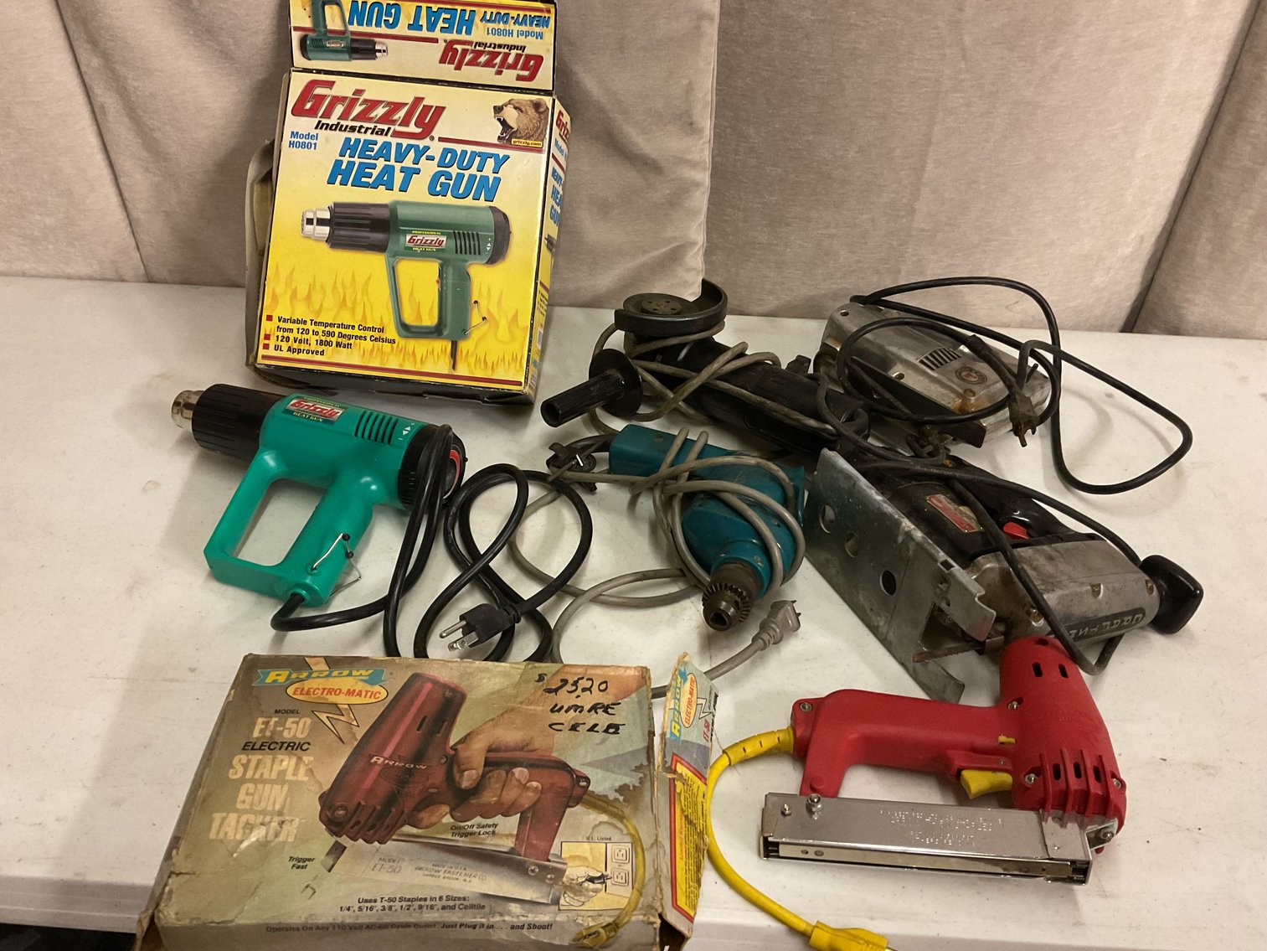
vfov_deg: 48.2
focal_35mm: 29
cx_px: 634
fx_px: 1062
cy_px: 476
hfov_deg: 61.7
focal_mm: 3
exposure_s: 1/40
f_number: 1.8
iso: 250
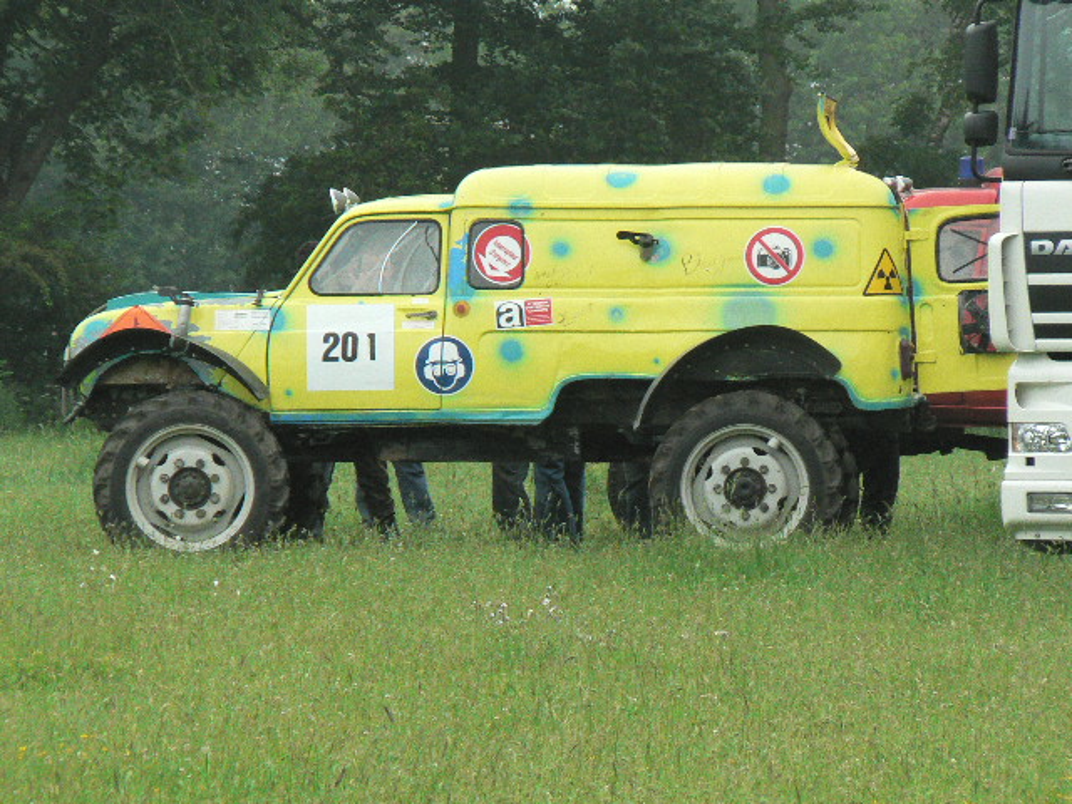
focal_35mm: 354
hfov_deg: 5.6
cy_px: 402
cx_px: 536
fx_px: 10963
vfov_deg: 4.2
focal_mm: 59
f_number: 5.6
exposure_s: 1/500
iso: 400
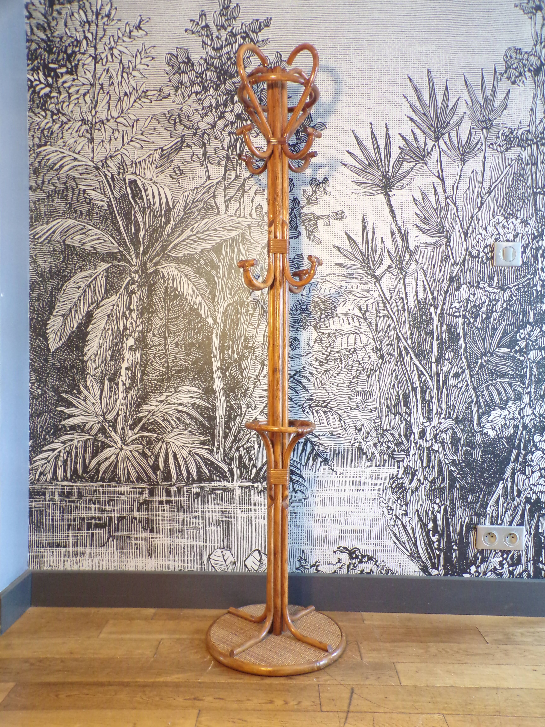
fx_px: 588
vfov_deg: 63.4
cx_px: 272
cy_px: 364
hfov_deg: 49.7
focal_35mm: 28
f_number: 3.1
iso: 400
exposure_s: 1/10
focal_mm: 5
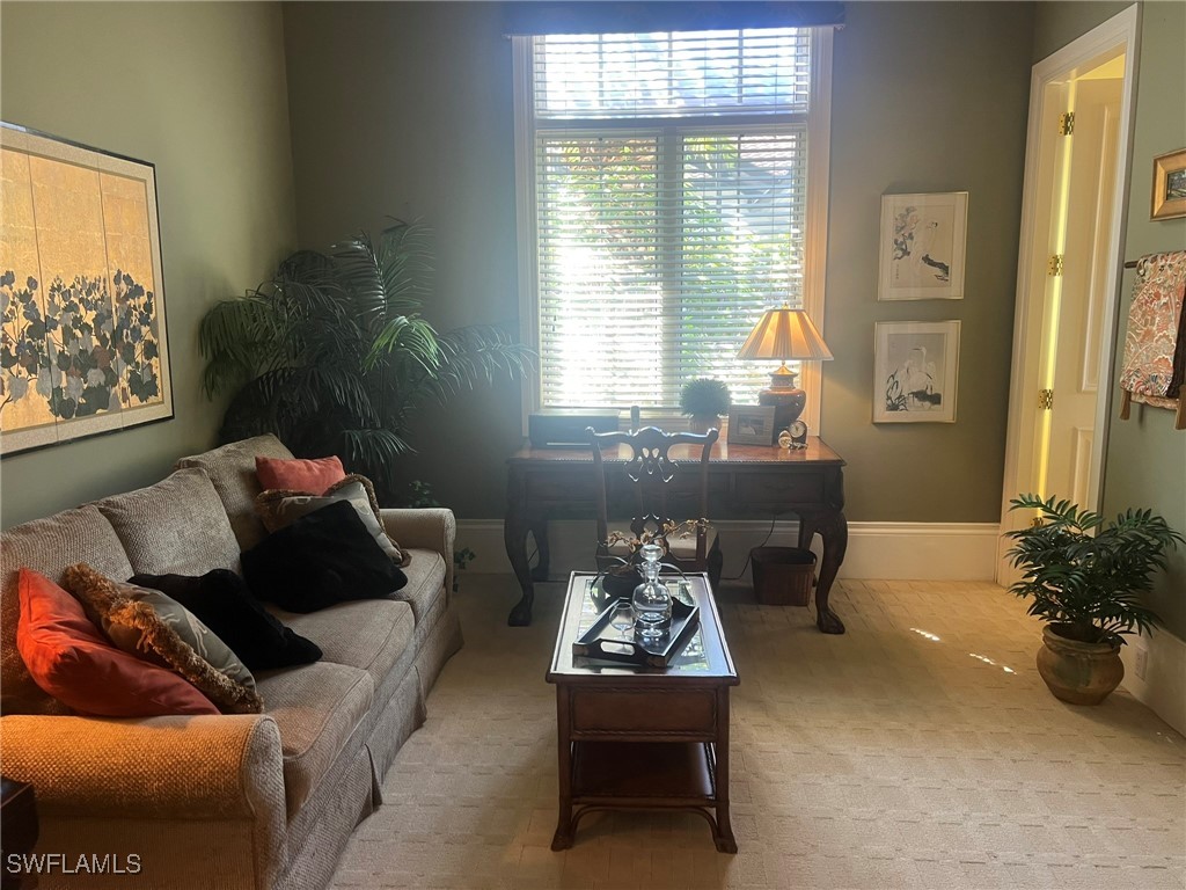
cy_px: 445
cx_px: 593
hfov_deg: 67.3
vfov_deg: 53.1
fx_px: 891
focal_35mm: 26
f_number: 1.5
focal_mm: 5.7
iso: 100
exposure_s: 1/60
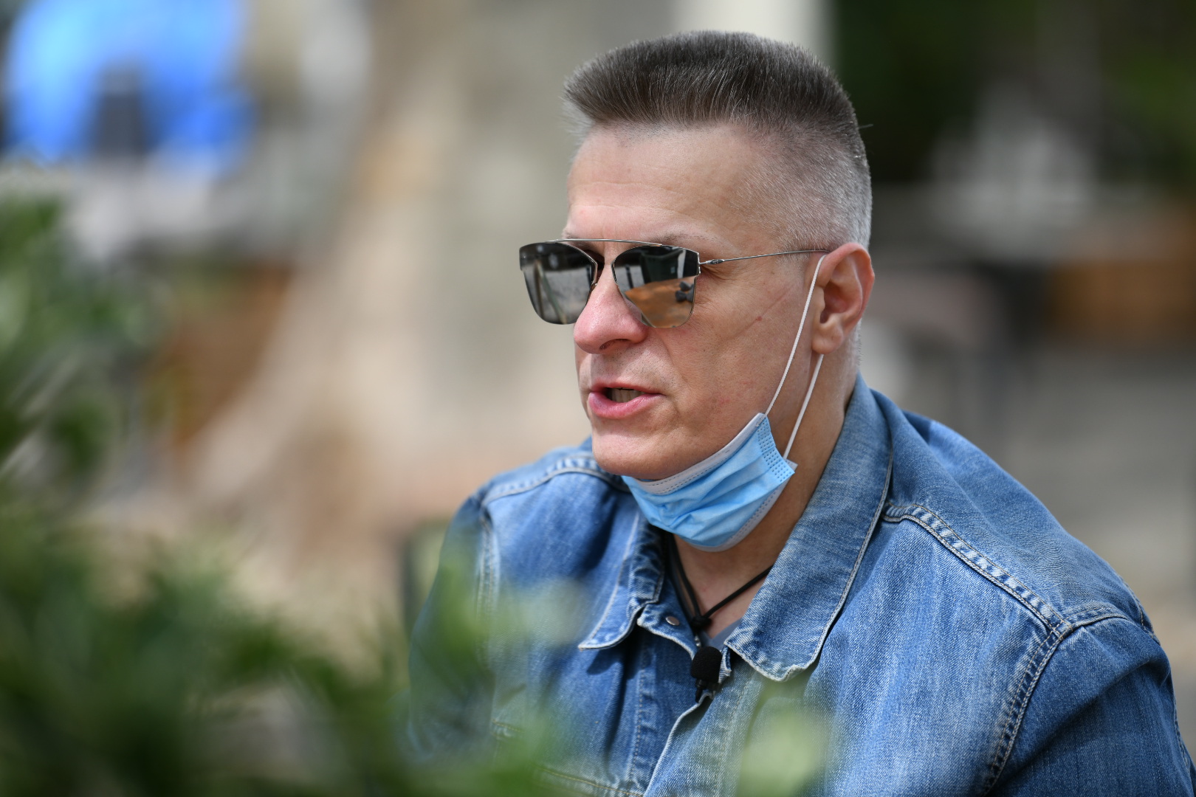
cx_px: 598
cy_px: 398
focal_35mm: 185
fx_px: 6146
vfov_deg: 7.4
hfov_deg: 11.1
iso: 400
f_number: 2.8
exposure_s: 1/2000
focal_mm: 185
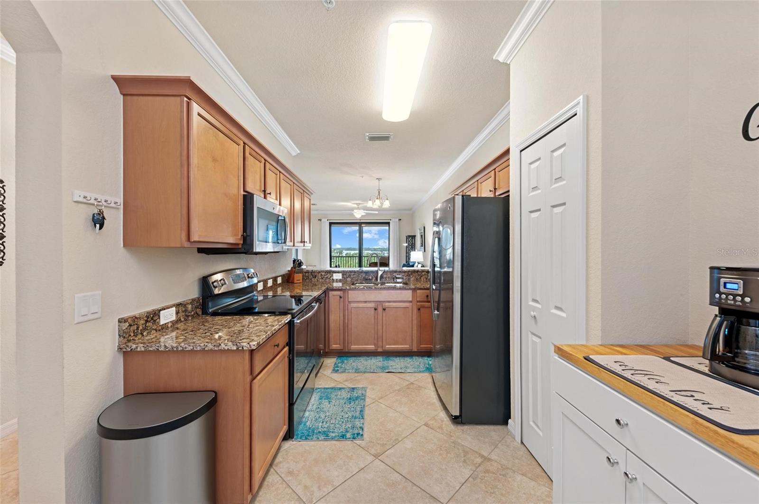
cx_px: 380
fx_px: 295
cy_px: 252
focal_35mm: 14
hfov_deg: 104.3
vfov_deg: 81.1
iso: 400
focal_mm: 14
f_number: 8
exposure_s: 1
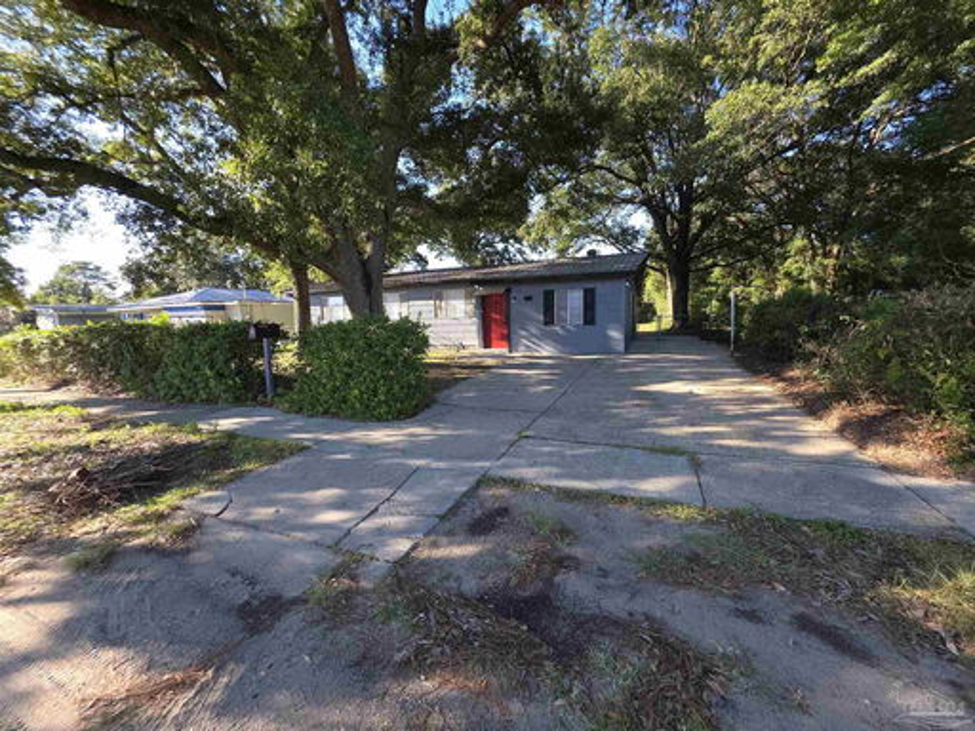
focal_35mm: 13
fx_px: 366
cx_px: 488
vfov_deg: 89.9
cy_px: 366
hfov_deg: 106.2
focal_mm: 2.2
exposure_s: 1/141
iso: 20
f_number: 1.9
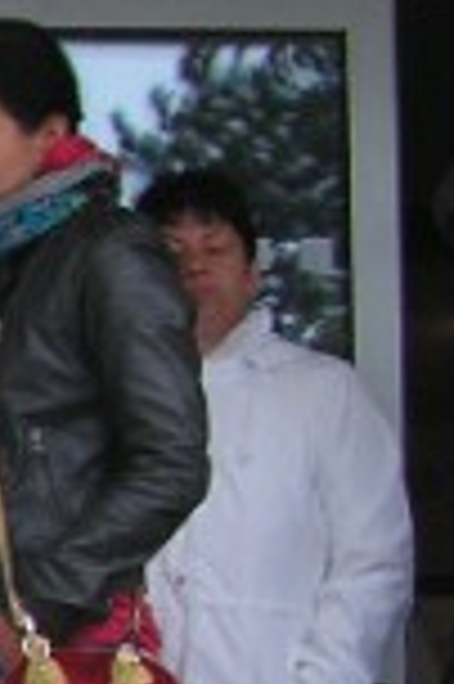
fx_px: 3735
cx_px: -1119
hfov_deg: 6.2
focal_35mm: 197
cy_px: 688
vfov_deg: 10.4
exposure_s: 1/50
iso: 50
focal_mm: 6
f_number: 3.2
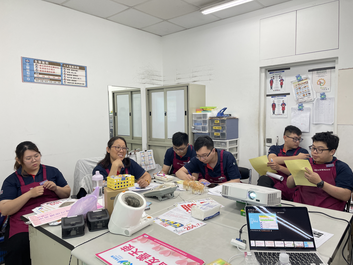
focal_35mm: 26
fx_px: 265
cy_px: 132
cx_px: 176
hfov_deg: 67.3
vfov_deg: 53.1
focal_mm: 4.2
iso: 100
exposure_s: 1/121
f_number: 1.6
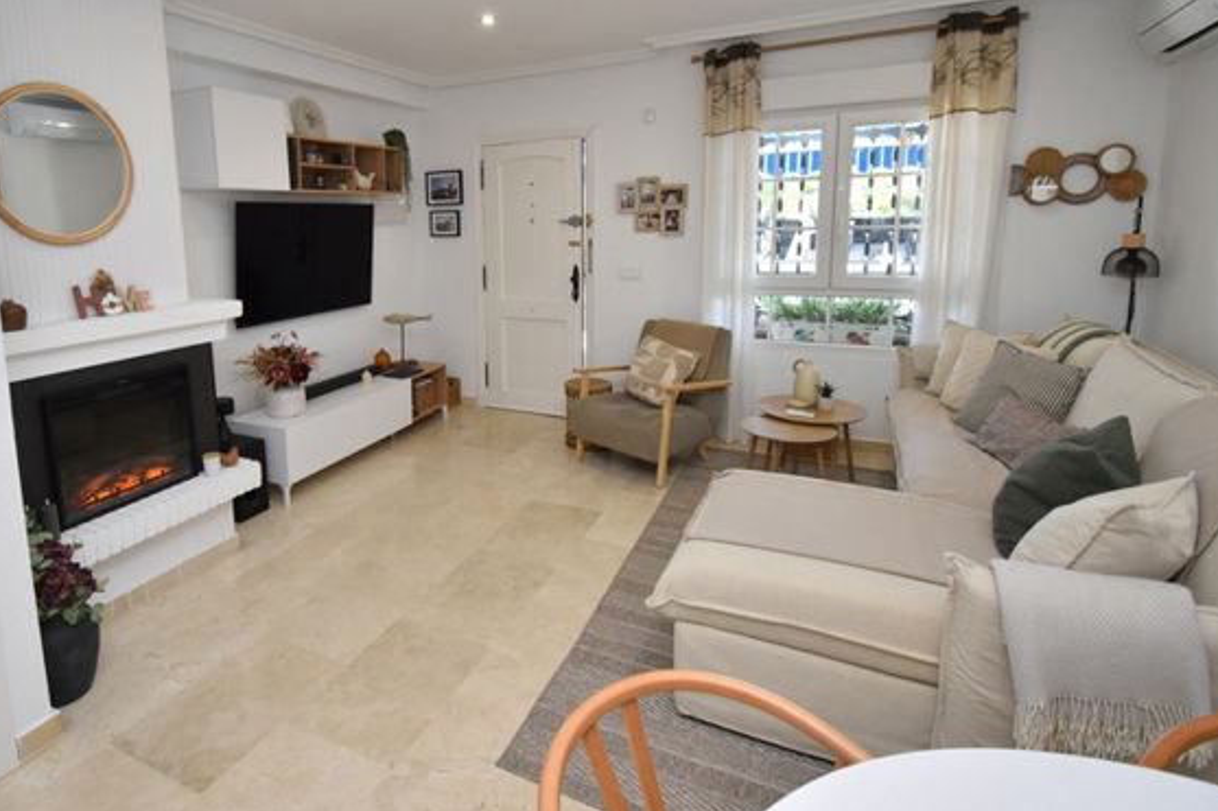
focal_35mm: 19
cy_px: 319
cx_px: 482
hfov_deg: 85.8
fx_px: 643
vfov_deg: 63.9
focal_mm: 10
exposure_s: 1/160
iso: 800
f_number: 4.5
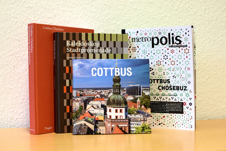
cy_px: 76
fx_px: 330
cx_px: 113
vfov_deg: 25.8
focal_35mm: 52
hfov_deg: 37.8
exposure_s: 1/100
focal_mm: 35
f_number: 5
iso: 400
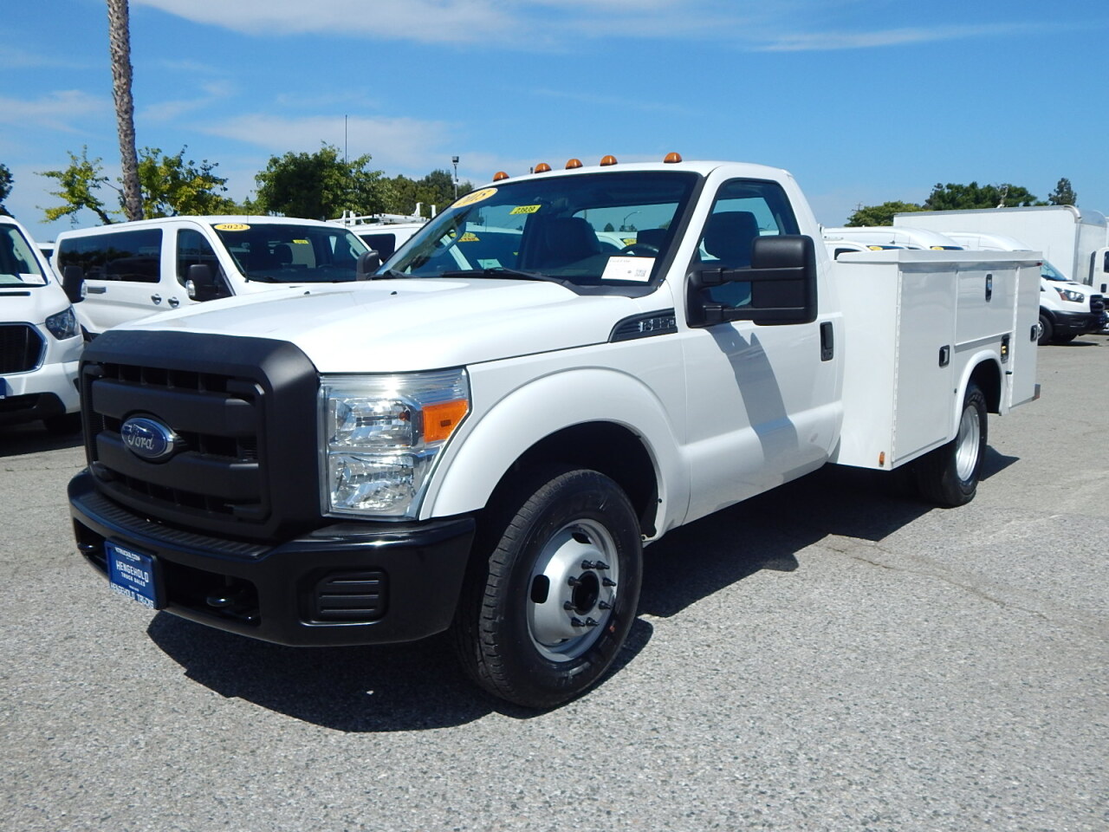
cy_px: 416
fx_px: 897
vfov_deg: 49.7
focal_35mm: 28
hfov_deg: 63.4
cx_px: 554
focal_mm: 5.1
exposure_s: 1/1000
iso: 125
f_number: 6.3
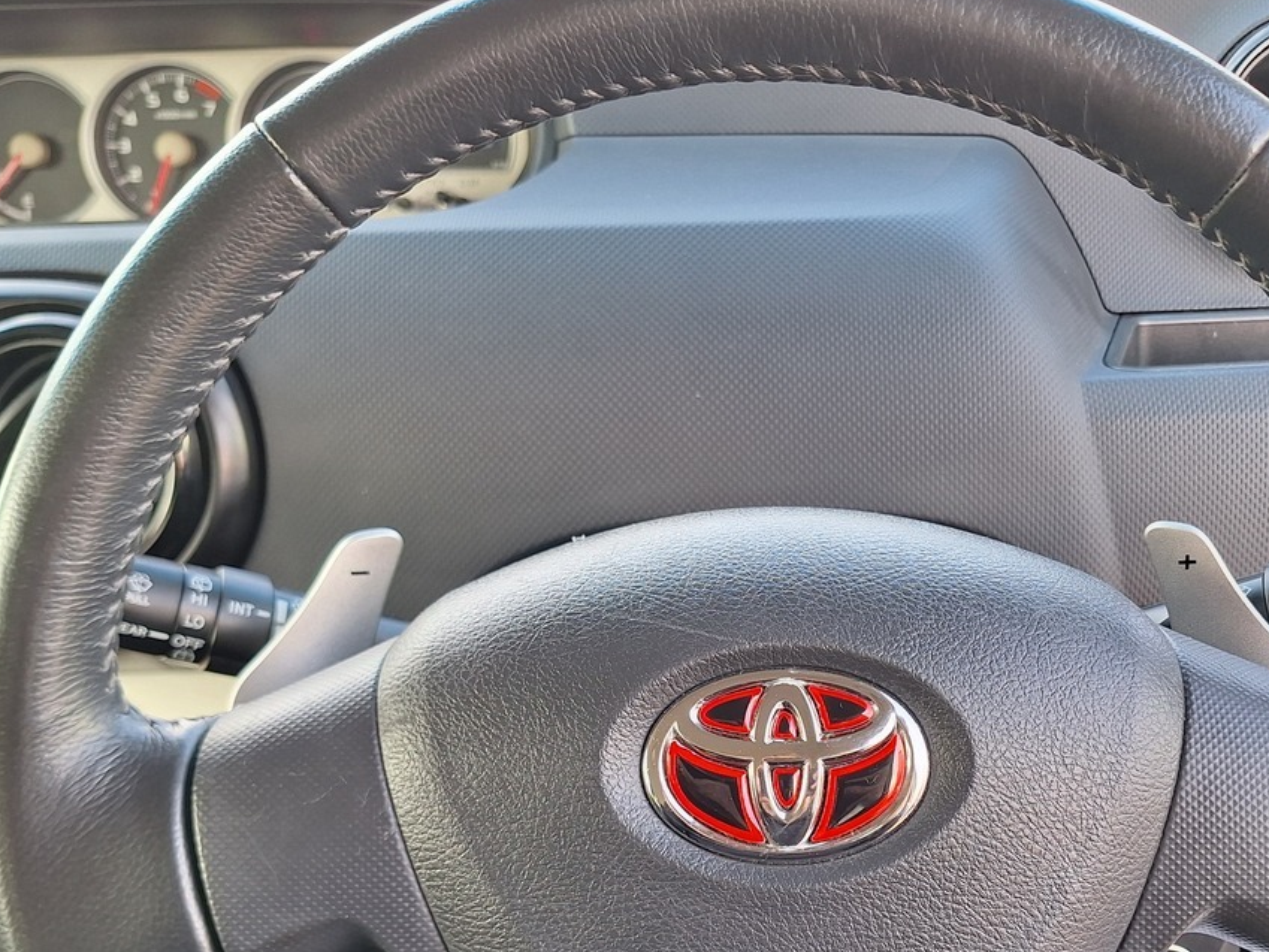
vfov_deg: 35.8
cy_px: 735
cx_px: 765
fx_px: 1430
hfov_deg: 47.6
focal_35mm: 39
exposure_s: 1/106
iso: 40
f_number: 1.8
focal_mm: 5.54
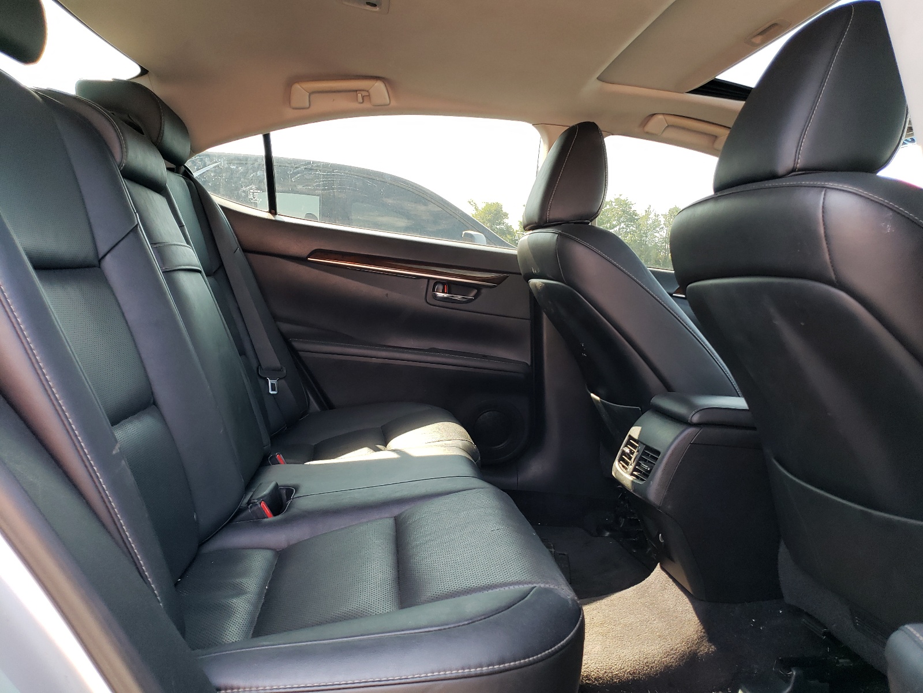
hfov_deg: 67.3
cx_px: 462
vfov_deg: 53.1
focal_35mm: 26
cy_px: 346
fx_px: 693
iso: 62
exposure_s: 1/120
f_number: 1.5
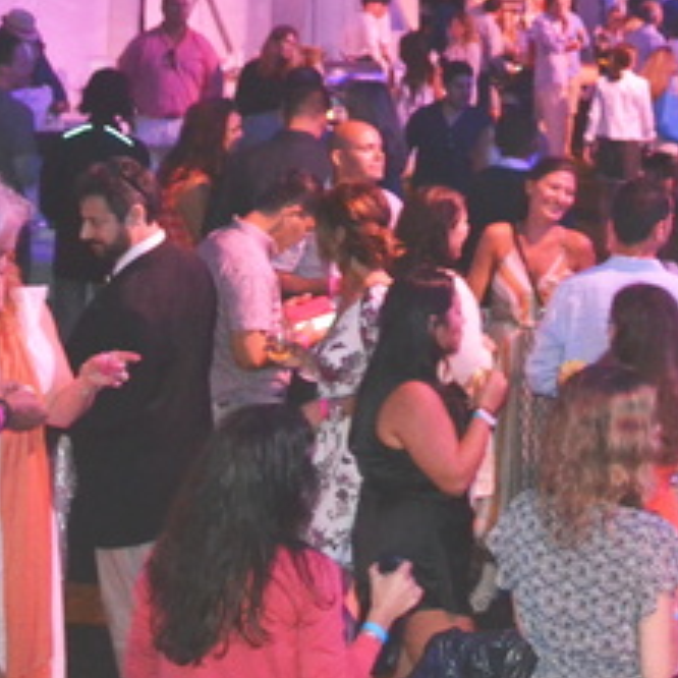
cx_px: 938
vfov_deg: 18.6
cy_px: -6
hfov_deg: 17.6
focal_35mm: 91
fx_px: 2017
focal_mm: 20
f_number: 3.8
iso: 3200
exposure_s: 1/60
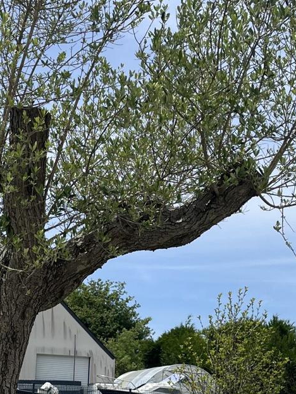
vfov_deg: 23.5
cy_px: 383
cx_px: 27
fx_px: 912
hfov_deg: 18.1
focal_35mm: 80
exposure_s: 1/4651
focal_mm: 5.1
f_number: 1.6
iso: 50
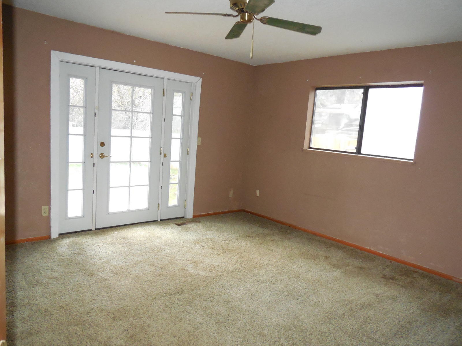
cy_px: 173
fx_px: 334
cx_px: 231
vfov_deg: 54.9
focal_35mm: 25
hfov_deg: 69.4
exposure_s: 1/25
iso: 640
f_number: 3.1
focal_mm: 4.5
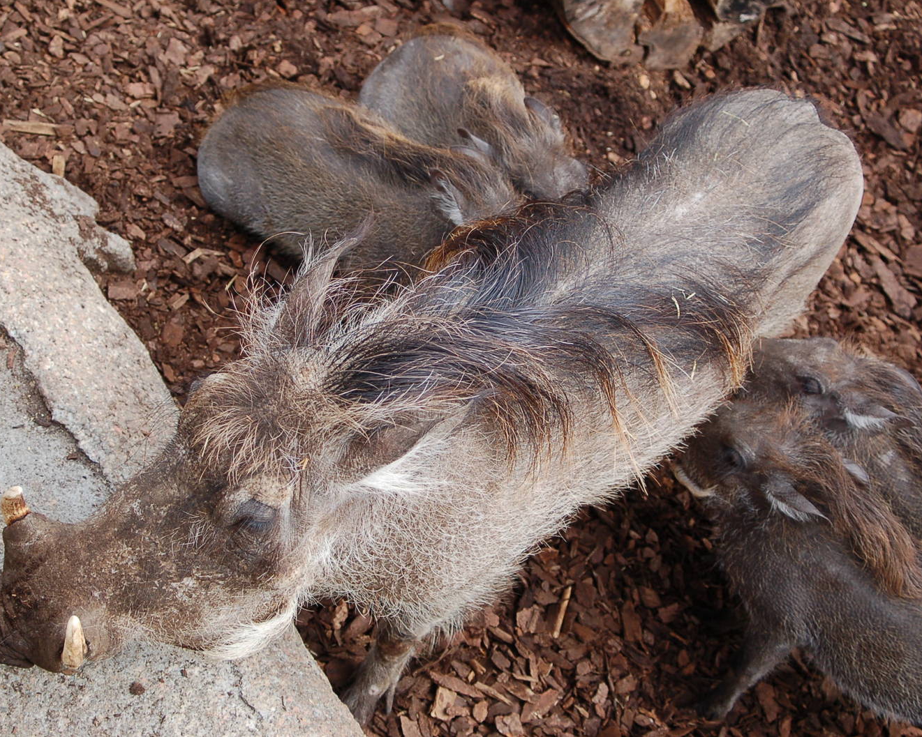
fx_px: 1626
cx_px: 429
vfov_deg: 25.6
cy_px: 368
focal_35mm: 60
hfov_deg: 31.7
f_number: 4
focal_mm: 35
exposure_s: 1/1000
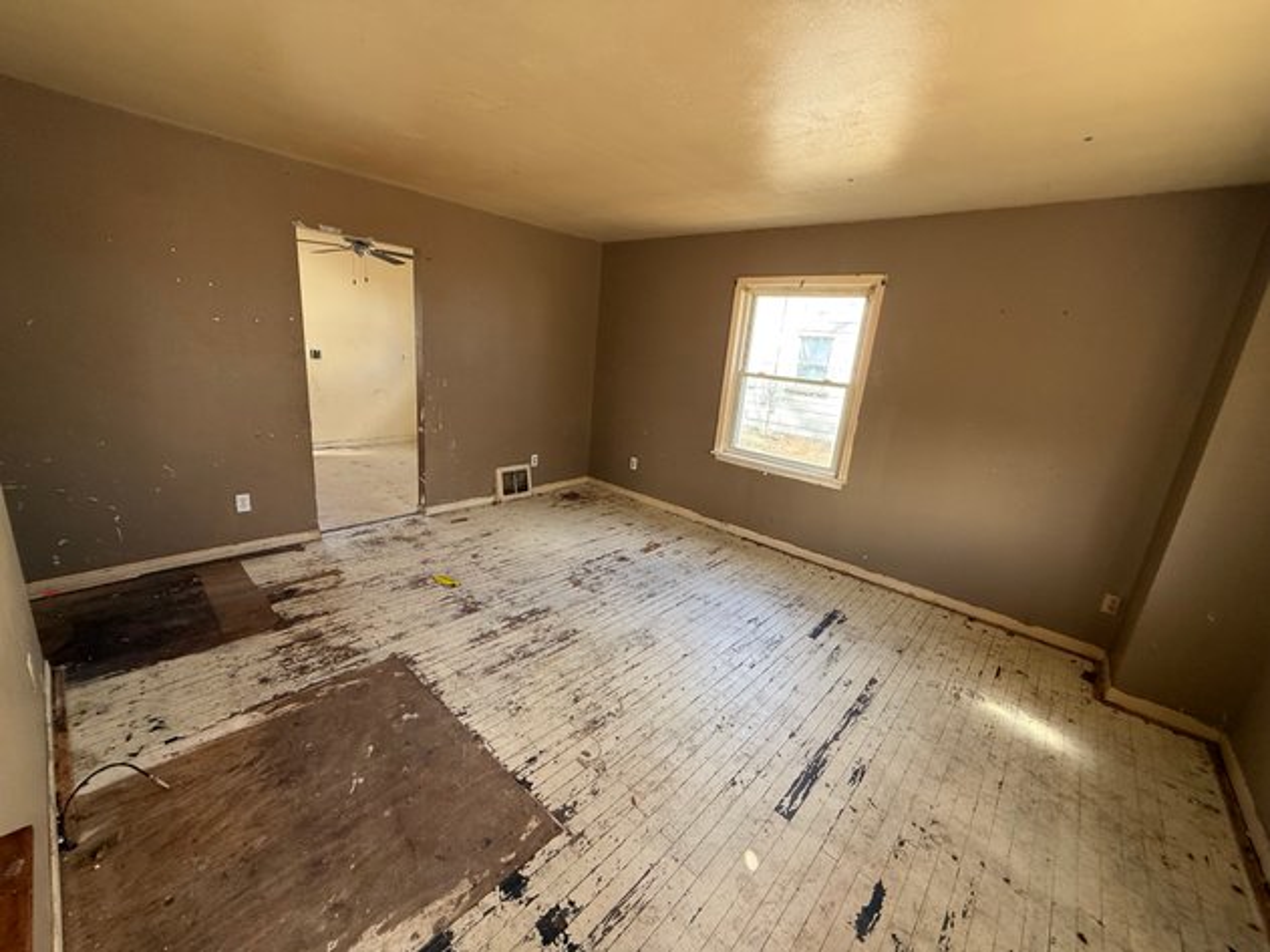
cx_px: 635
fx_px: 514
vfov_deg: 85.7
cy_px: 476
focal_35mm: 14
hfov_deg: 102.1
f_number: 2.2
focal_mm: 2.22
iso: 160
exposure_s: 1/99
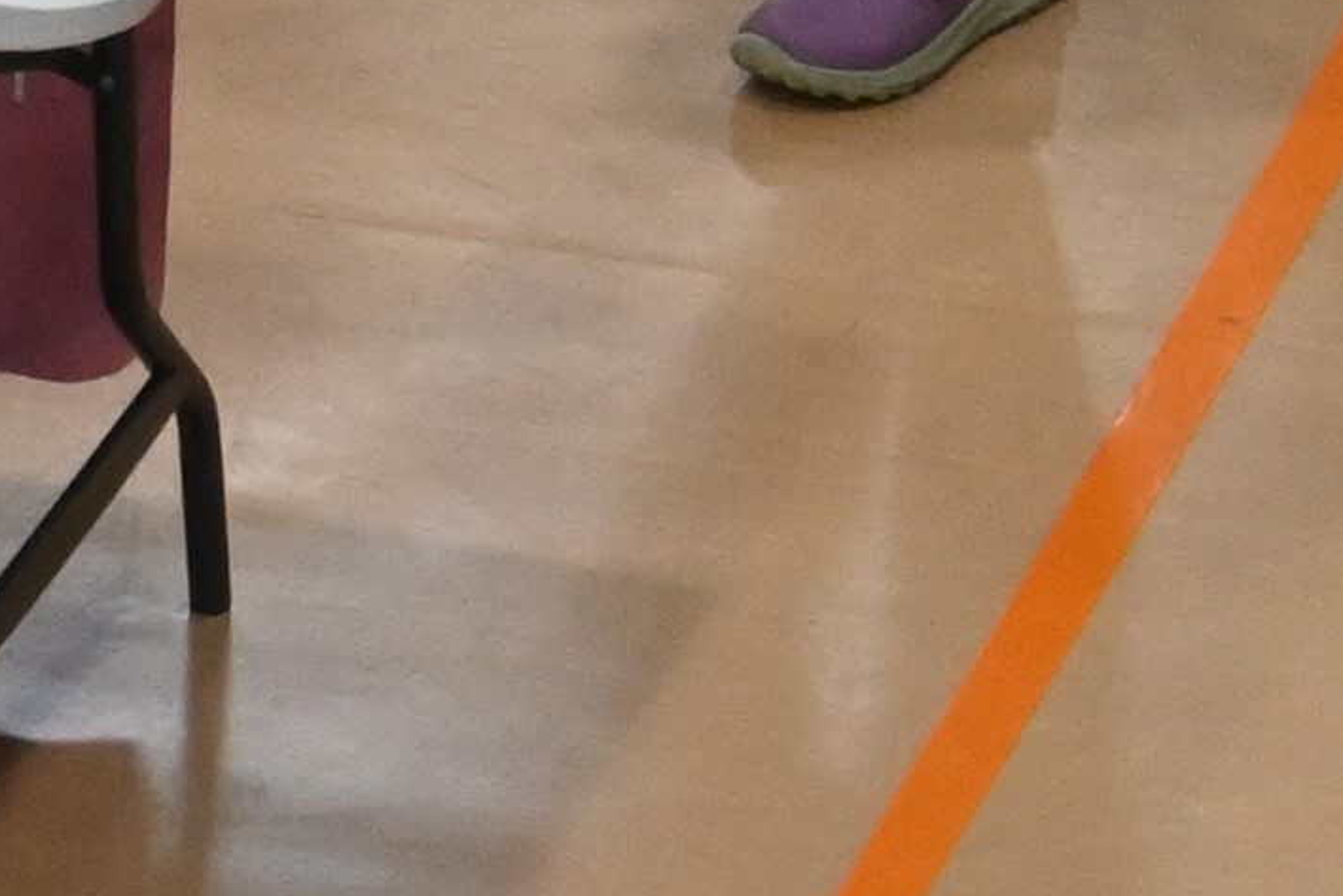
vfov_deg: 2.6
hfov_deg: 4.0
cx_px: -616
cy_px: -1254
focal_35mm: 518
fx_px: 19327
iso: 2000
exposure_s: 1/125
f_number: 6
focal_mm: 44
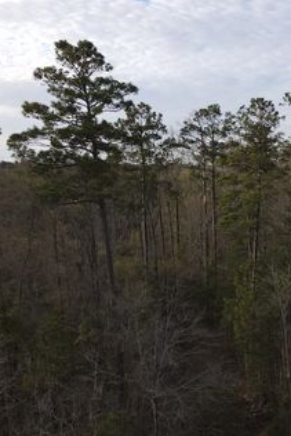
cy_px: 221
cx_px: 267
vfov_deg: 55.8
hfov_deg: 36.3
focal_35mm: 34
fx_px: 412
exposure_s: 1/15
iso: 370
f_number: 2.8
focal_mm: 4.5
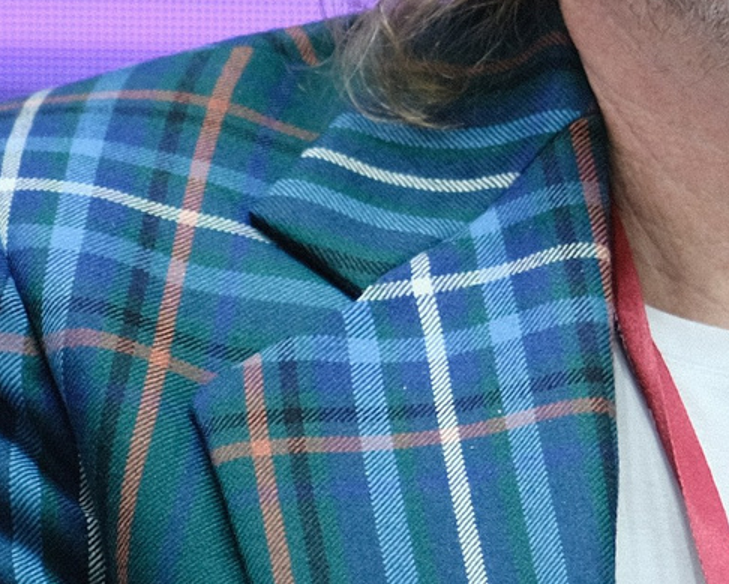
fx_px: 13660
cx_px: 948
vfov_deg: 2.4
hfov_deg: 3.1
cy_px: 169
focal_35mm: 633
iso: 320
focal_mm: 85
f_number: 1.8
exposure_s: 1/125
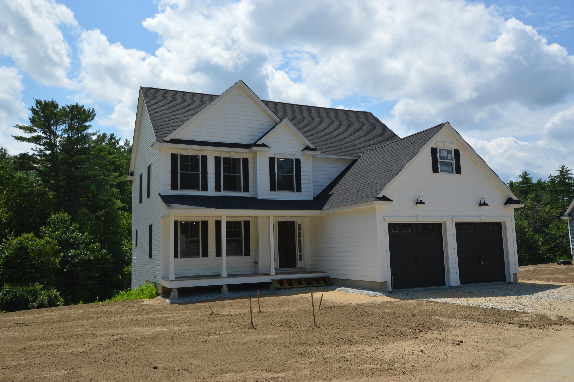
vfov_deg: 43.5
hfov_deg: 62.0
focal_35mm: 30
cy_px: 191
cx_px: 287
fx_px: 478
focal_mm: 20
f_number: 9
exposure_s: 1/320
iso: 100
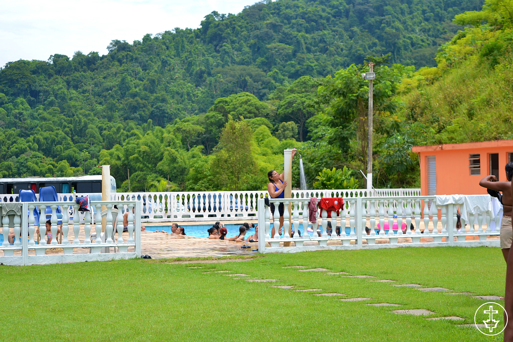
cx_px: 256
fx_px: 1176
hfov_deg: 24.6
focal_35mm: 82
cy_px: 171
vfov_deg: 16.6
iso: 100
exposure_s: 1/200
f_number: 7.1
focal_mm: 55
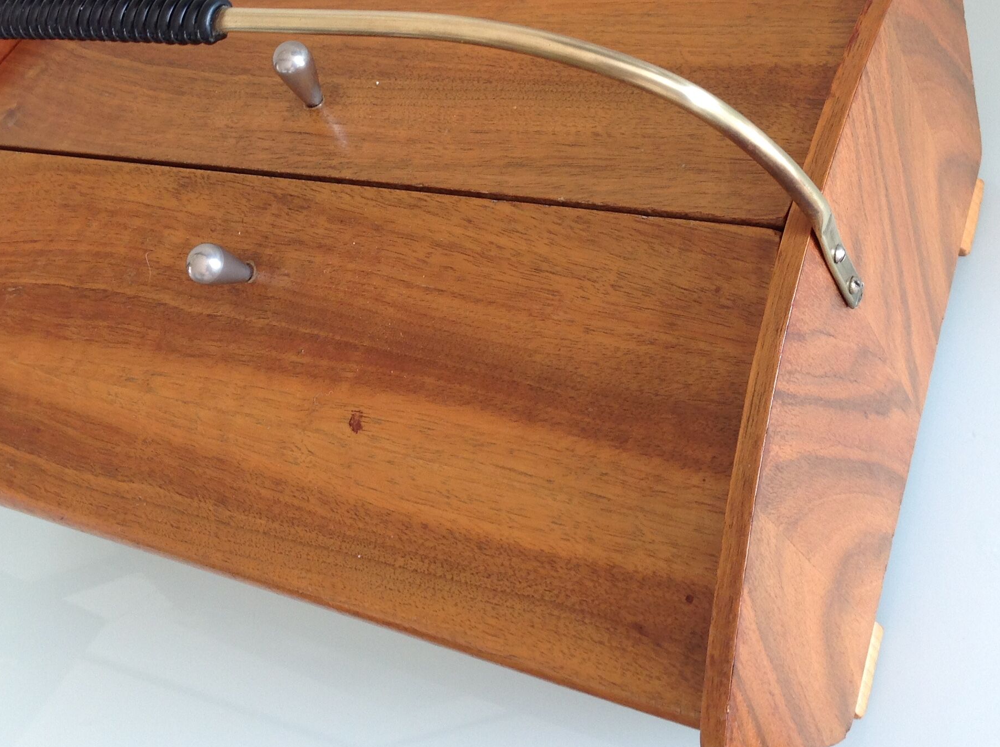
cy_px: 251
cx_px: 411
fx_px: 1442
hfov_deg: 38.1
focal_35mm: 50
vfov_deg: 28.8
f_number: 2.4
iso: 64
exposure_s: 1/30
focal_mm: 4.28
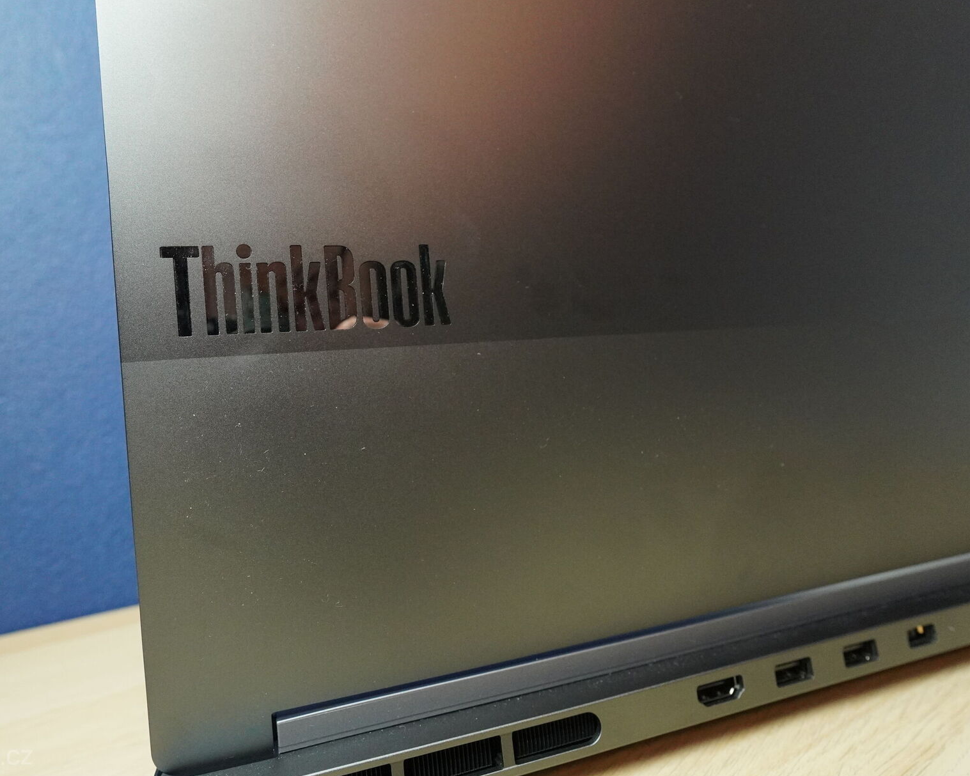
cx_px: 419
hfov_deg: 81.1
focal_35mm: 20
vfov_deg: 69.2
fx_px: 563
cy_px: 385
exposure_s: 1/160
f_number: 4.5
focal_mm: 11
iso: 2500
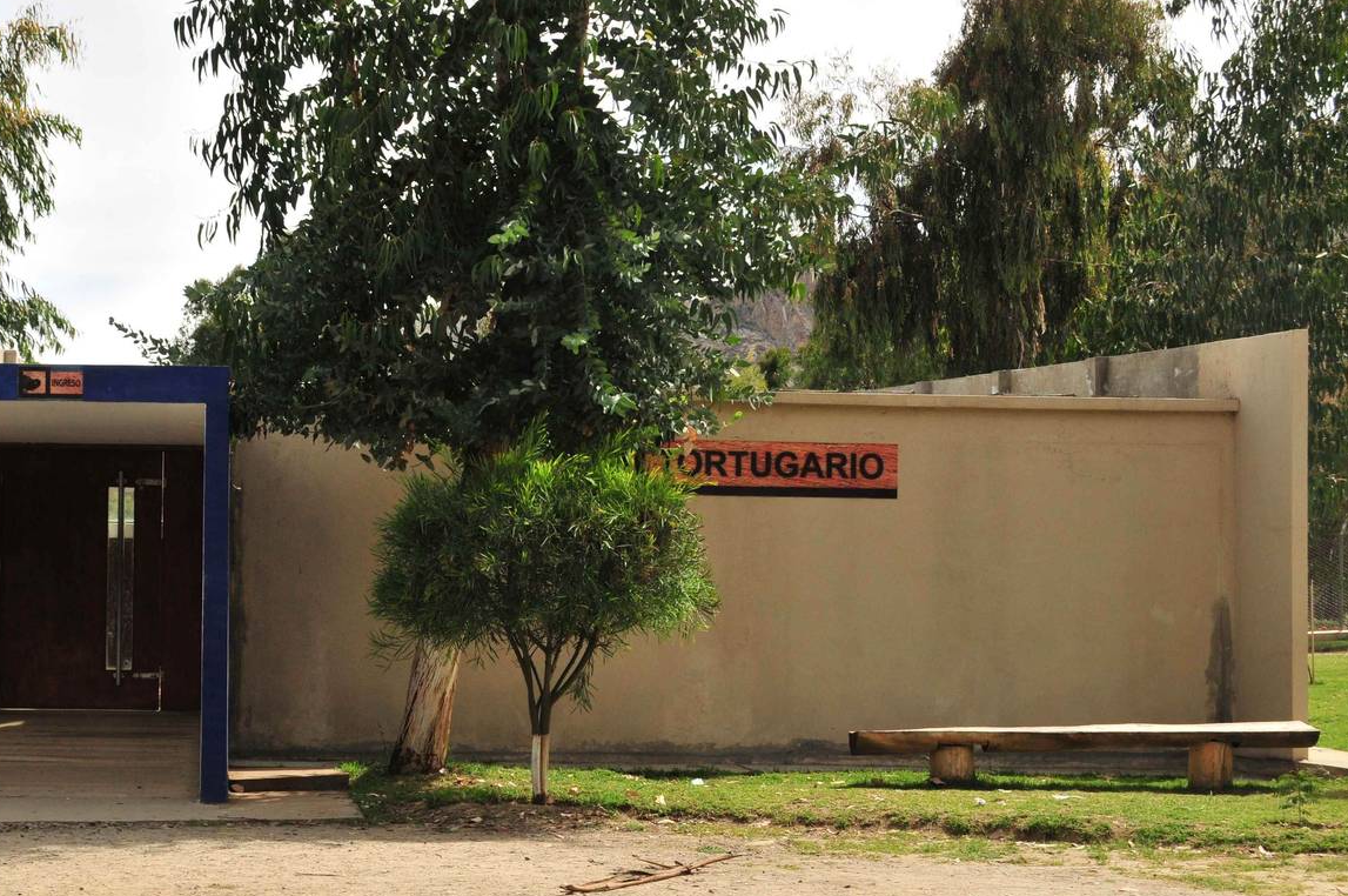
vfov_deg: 22.3
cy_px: 531
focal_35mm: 61
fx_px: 2270
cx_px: 471
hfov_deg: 32.8
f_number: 9
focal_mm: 29
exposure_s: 1/800
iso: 400
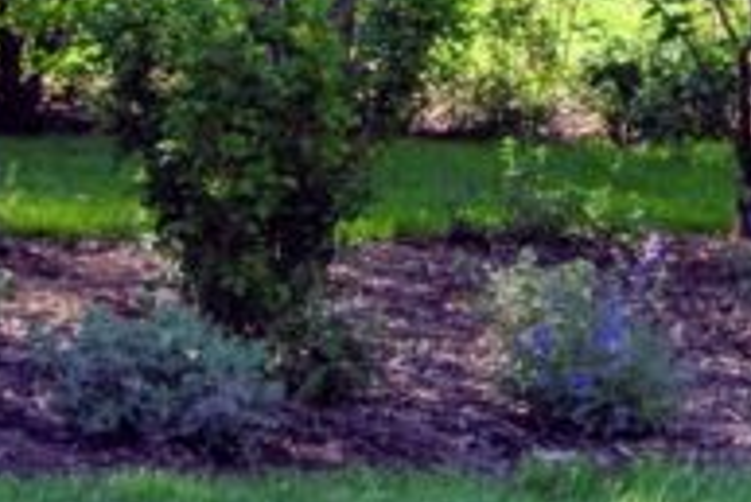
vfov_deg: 4.9
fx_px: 5762
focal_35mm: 276
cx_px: 949
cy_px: -459
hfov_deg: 7.4
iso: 100
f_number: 4.8
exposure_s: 1/160
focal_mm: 19.6
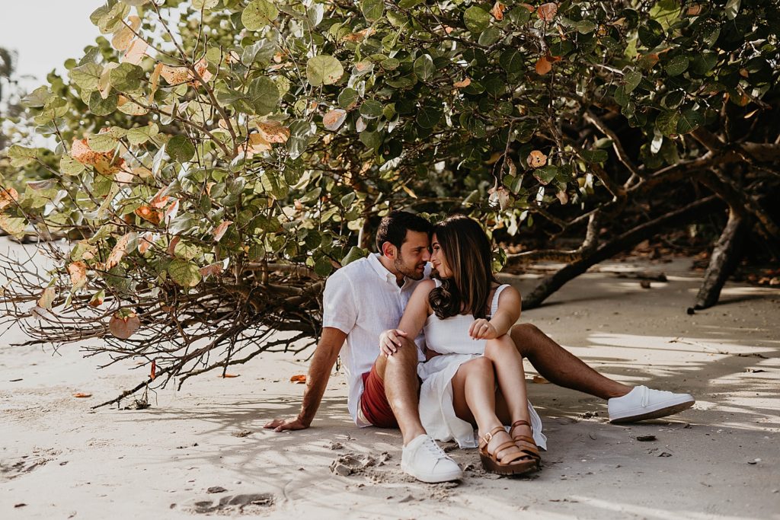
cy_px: 260
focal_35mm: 50
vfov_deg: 27.0
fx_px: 1083
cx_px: 390
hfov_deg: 39.6
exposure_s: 1/2000
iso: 200
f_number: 2
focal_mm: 50
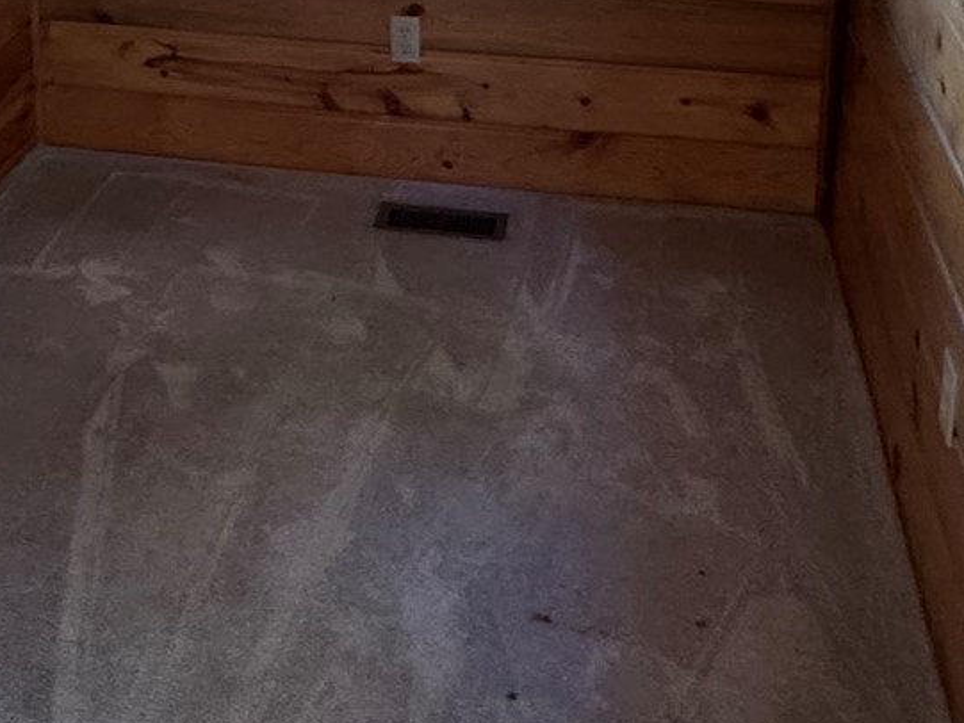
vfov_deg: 24.7
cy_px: -166
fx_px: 1476
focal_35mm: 53
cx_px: 351
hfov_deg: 35.9
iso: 320
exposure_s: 1/83
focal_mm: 2.22
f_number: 2.2
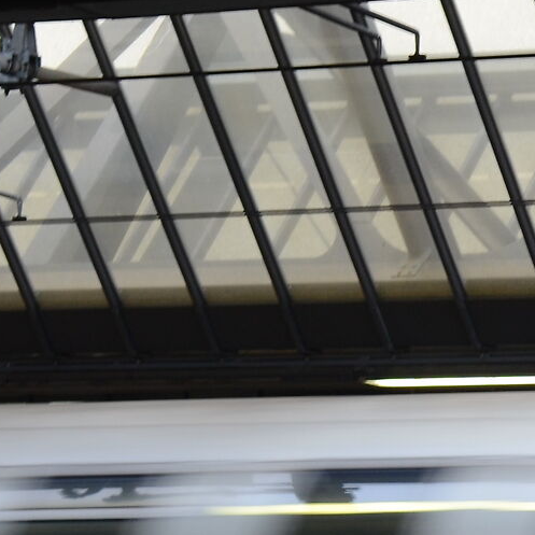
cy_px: 720
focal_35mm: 308
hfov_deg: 5.6
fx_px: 5386
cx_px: 1017
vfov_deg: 5.6
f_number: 4.5
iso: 200
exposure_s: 1/13
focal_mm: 50
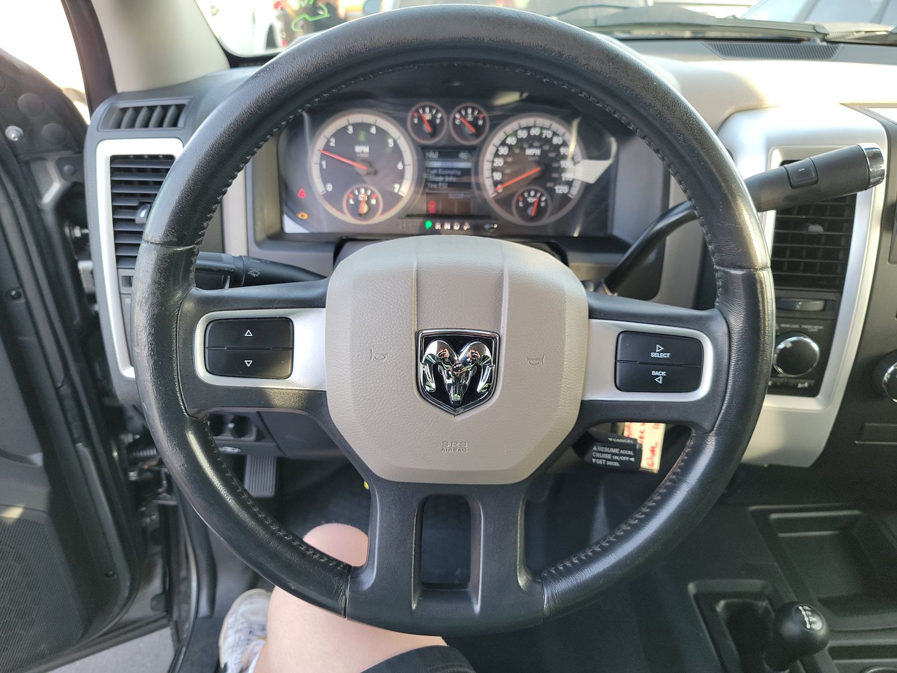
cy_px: 336
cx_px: 448
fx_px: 622
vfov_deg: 56.8
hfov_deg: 71.6
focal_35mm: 24
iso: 102
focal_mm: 6.7
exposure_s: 1/59
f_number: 1.8
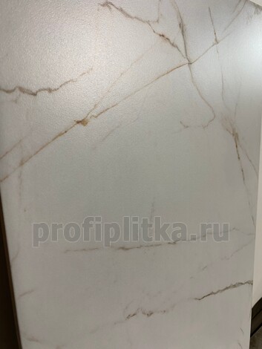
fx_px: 262
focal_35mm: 26
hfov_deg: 53.1
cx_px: 131
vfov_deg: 67.3
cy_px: 174
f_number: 1.8
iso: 64
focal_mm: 4.25
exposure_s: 1/50
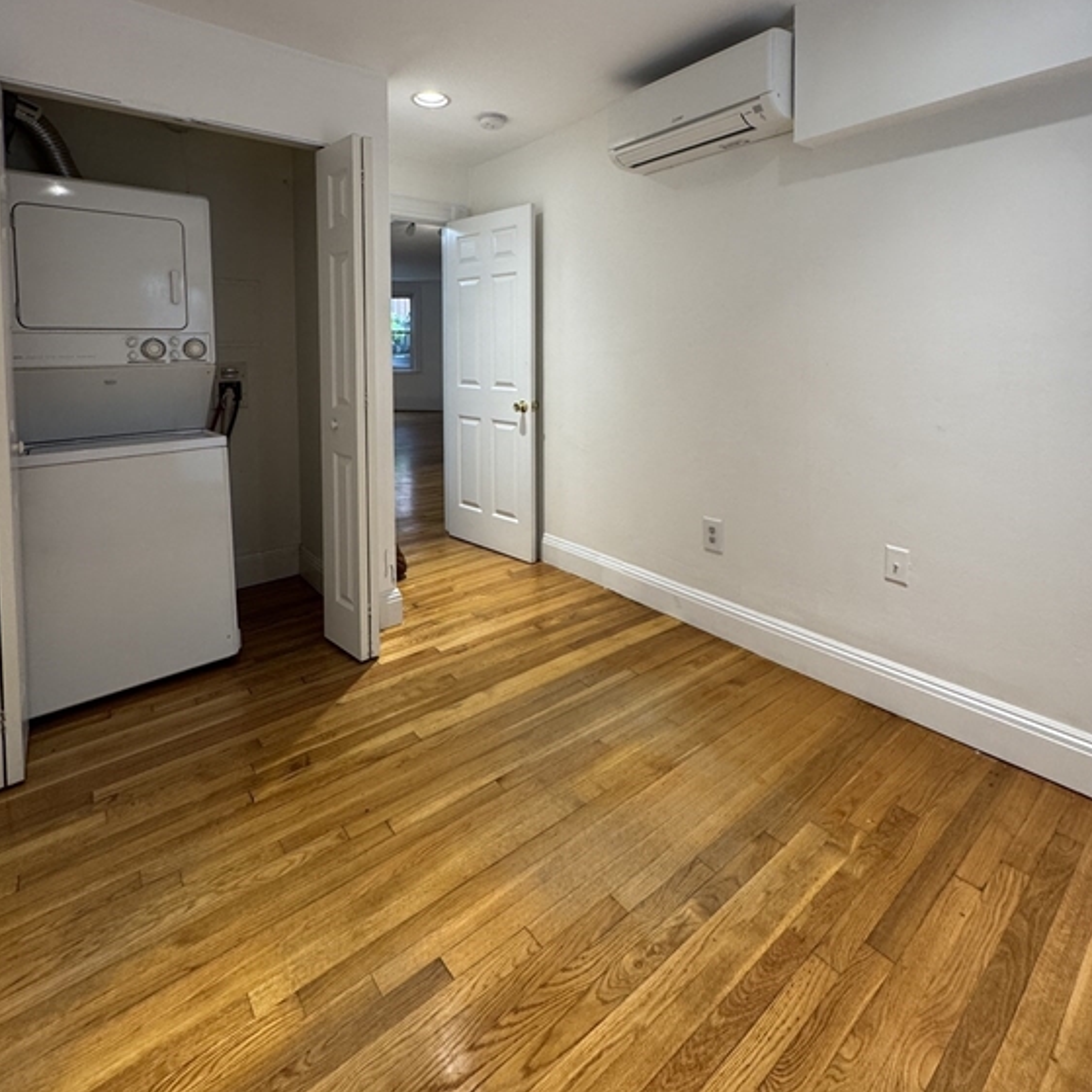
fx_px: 607
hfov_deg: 84.0
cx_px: 545
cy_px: 379
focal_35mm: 17
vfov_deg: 81.6
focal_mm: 2.22
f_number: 2.2
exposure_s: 1/120
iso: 160
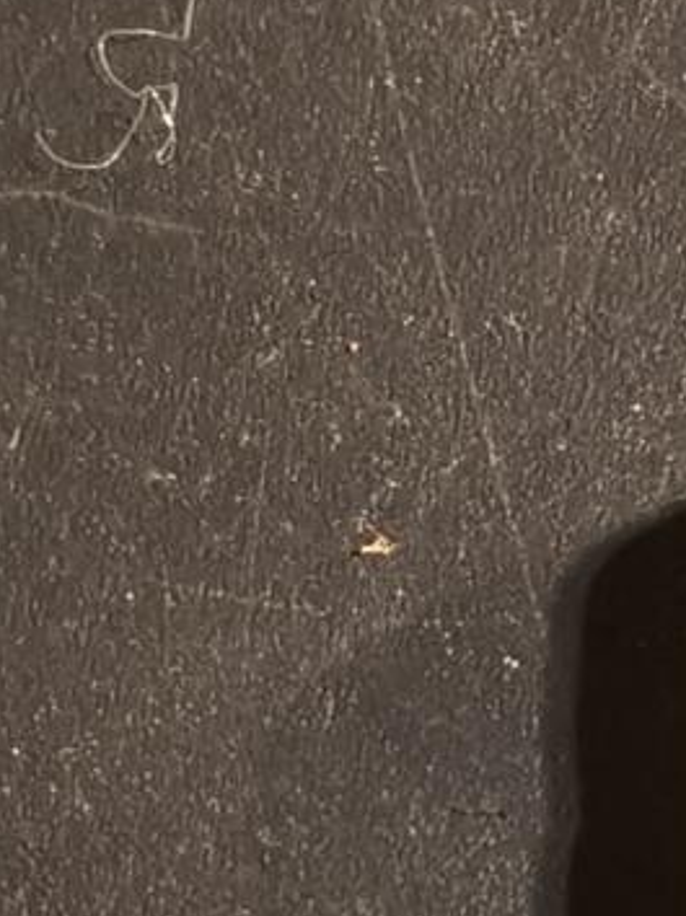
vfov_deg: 14.9
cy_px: 1589
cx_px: 1551
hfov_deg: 11.0
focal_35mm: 117
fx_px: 3095
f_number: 2
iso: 200
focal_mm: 2.32
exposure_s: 1/50
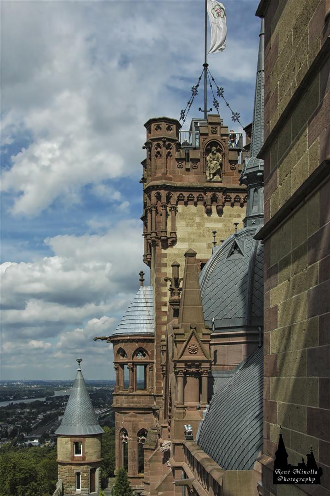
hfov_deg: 34.1
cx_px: 165
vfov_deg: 49.6
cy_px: 248
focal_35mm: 39
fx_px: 537
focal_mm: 26
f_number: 13
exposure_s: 1/640
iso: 400
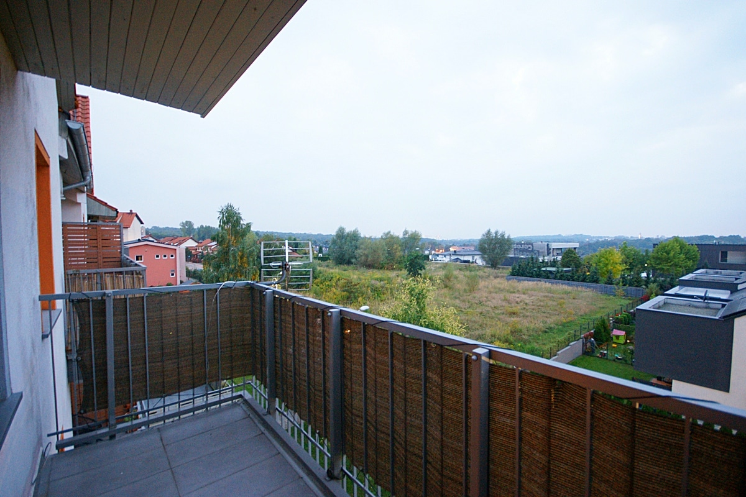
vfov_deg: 77.3
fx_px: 311
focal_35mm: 15
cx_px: 373
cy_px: 248
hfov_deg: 100.4
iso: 1000
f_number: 4
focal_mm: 10
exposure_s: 1/1.67
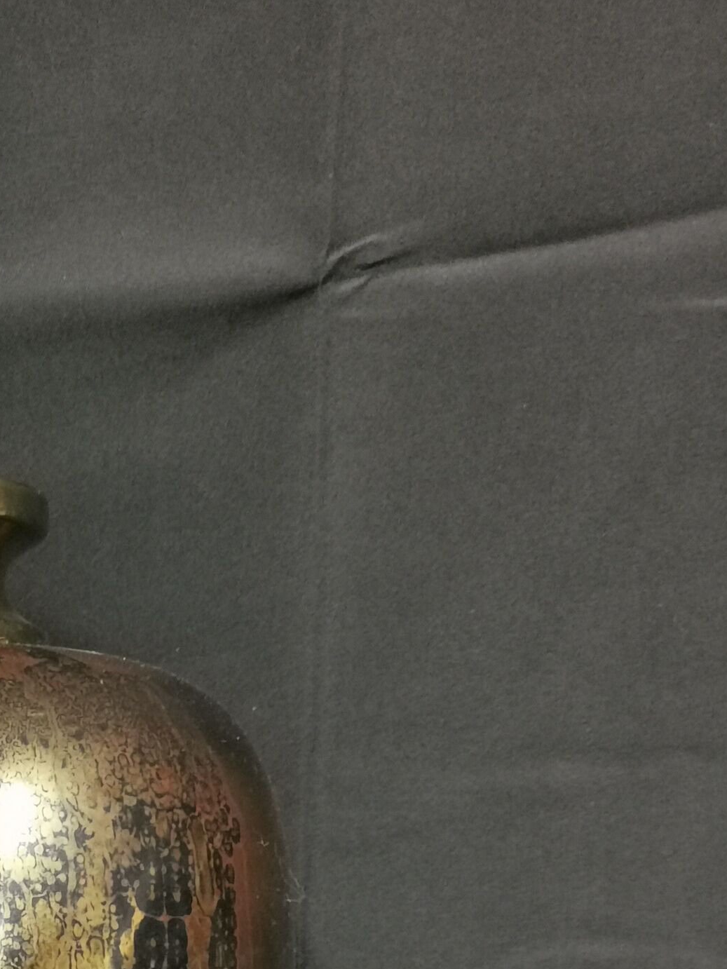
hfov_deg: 15.0
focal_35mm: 95
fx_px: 2659
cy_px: 1086
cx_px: -158
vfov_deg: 19.7
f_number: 1.8
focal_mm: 5.58
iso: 500
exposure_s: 1/25
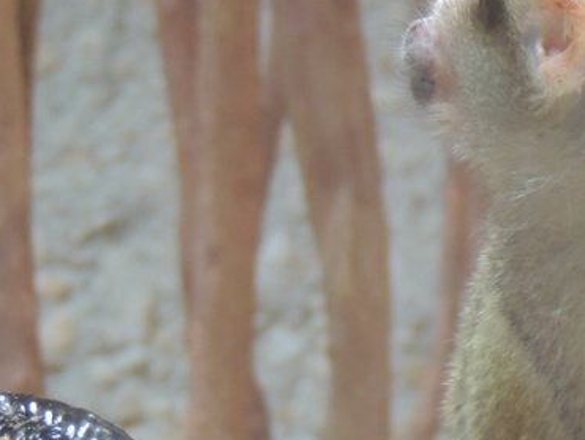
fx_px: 10823
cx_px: 958
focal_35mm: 640
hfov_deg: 3.1
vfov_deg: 2.3
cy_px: 350
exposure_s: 1/40
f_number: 4.6
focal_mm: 33
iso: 400
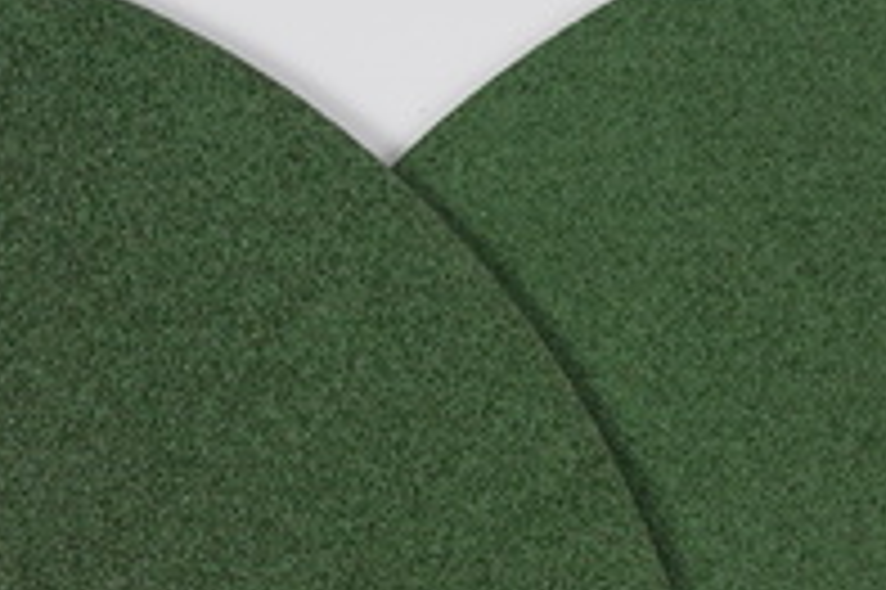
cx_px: 436
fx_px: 3070
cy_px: 901
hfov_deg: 16.4
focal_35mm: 125
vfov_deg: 10.6
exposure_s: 1/125
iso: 640
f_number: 5
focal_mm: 30.7
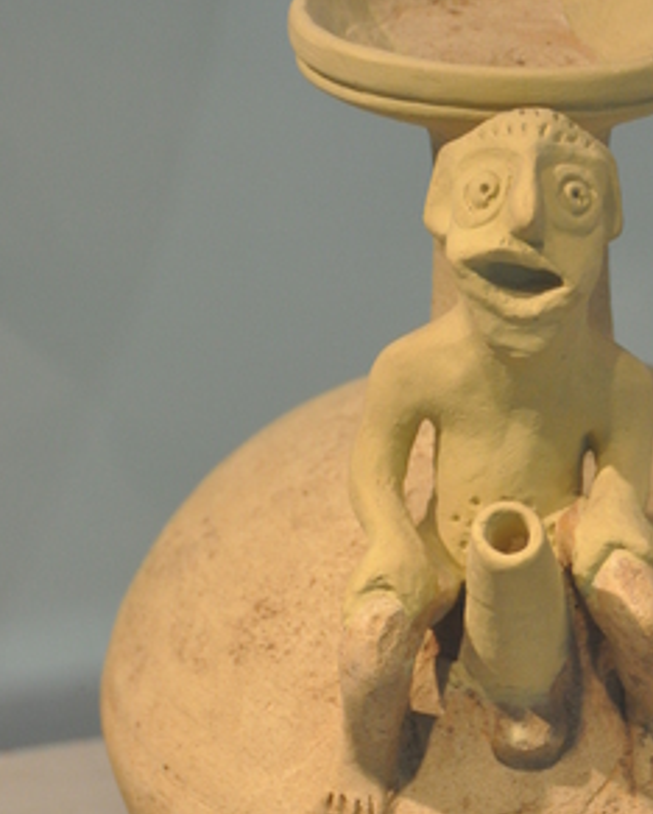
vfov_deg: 11.0
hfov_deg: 8.8
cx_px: 573
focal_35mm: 175
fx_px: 4225
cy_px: 449
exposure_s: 1/60
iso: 720
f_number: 4.8
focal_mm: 55
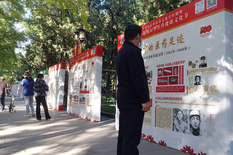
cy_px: 78
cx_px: 116
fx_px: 220
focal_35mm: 34
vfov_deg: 38.9
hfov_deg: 55.8
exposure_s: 1/80
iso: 125
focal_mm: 12.35
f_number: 3.2
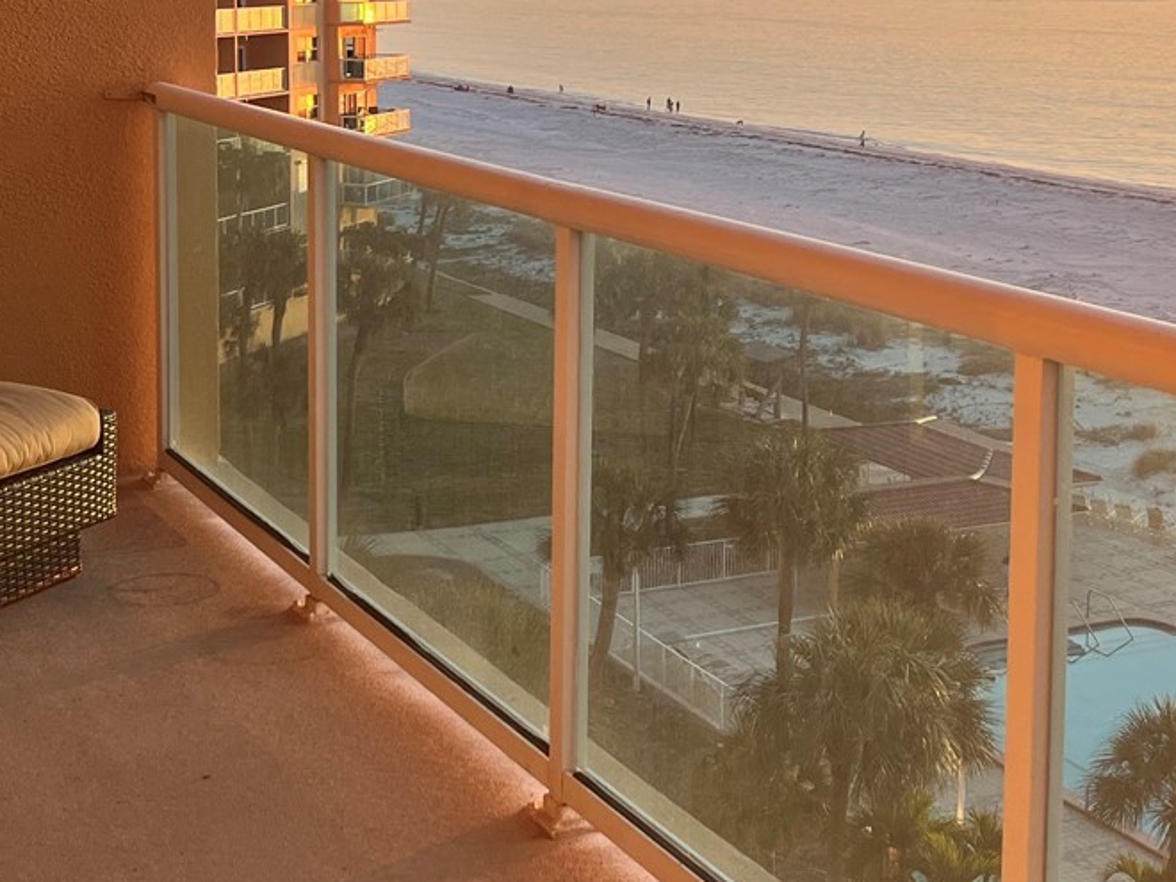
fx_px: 2140
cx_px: 659
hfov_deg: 30.7
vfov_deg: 23.0
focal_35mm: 63
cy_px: 178
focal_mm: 5.1
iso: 50
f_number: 1.6
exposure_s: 1/1028
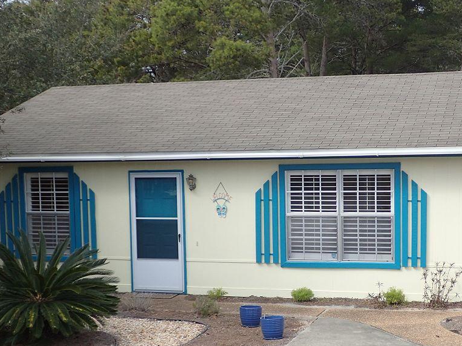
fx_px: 854
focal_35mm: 64
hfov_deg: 30.2
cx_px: 261
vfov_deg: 22.8
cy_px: 242
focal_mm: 6.86
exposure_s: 1/800
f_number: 2.7
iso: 100
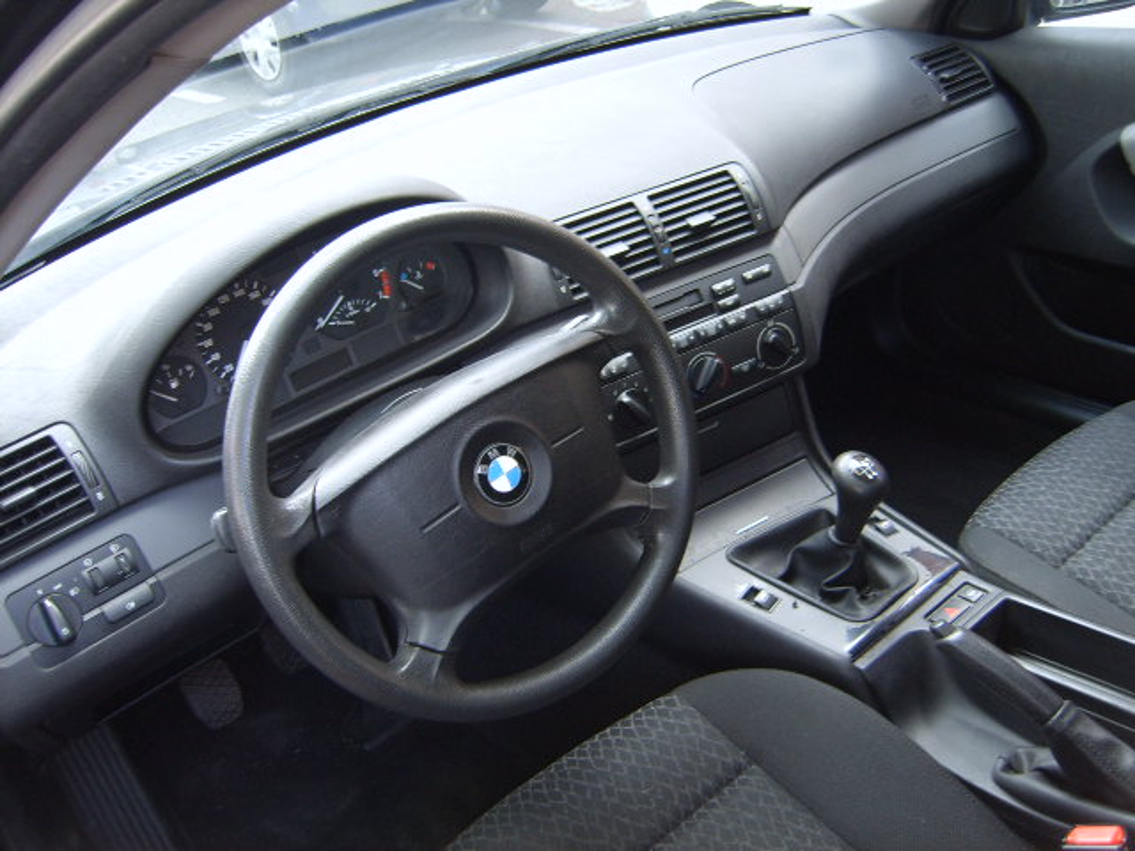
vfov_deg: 40.7
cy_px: 426
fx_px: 1148
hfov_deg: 52.6
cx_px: 568
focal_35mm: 35
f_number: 2.8
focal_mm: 5.8
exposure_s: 1/30
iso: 66
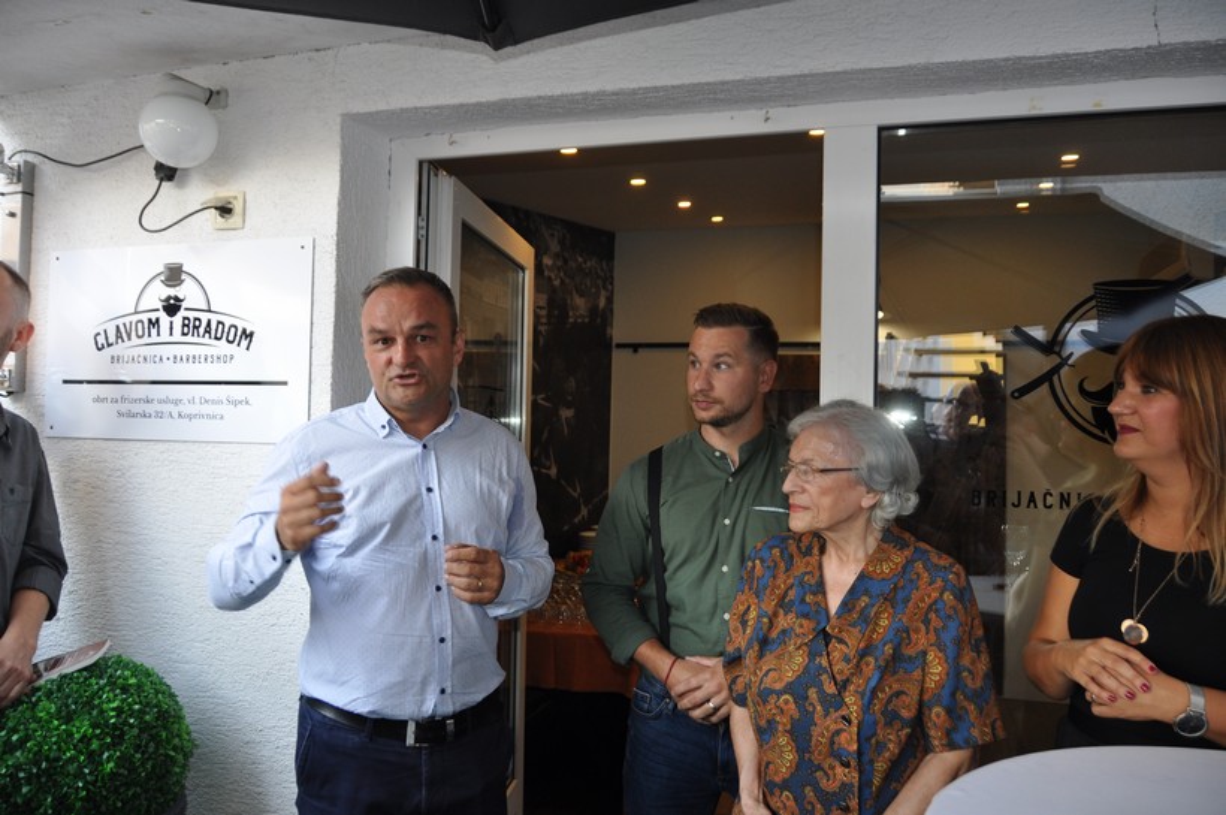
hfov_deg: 67.4
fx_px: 919
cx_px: 613
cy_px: 408
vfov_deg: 47.8
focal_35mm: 27
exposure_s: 1/125
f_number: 3.5
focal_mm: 18
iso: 400
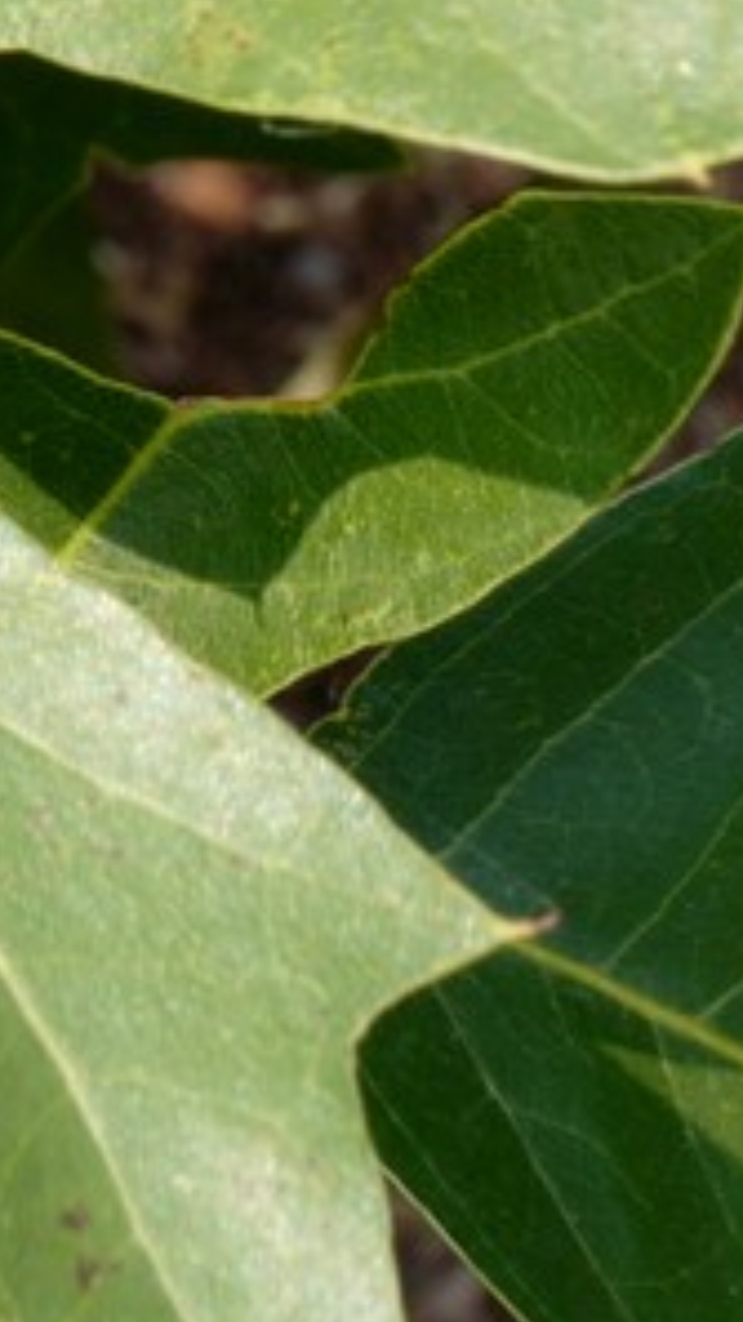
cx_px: -1771
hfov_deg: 7.0
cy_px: -605
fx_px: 5185
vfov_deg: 13.7
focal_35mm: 148
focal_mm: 28
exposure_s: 1/60
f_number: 16
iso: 400
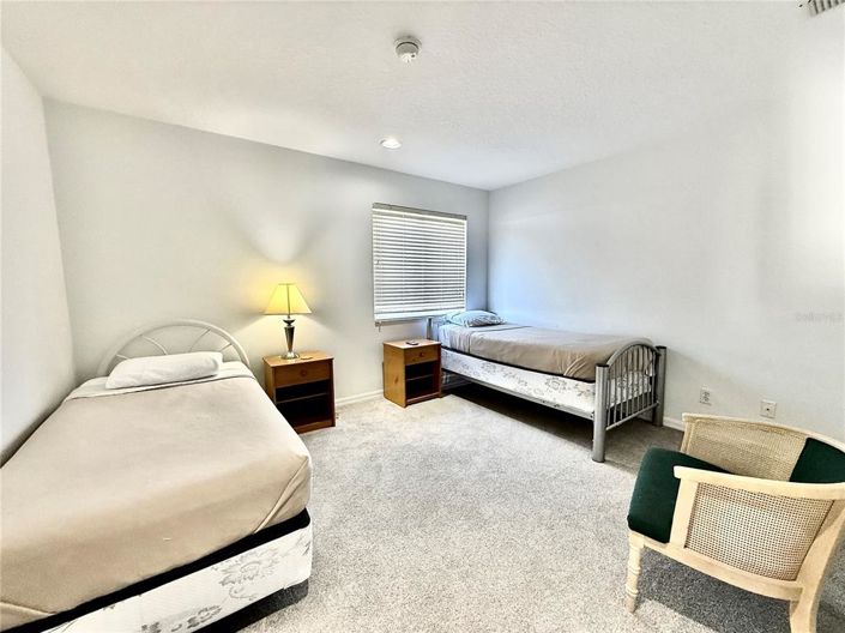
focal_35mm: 14
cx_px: 422
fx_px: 342
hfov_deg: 102.1
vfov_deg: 85.6
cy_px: 316
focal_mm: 2.22
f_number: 2.2
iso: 125
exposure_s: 1/120
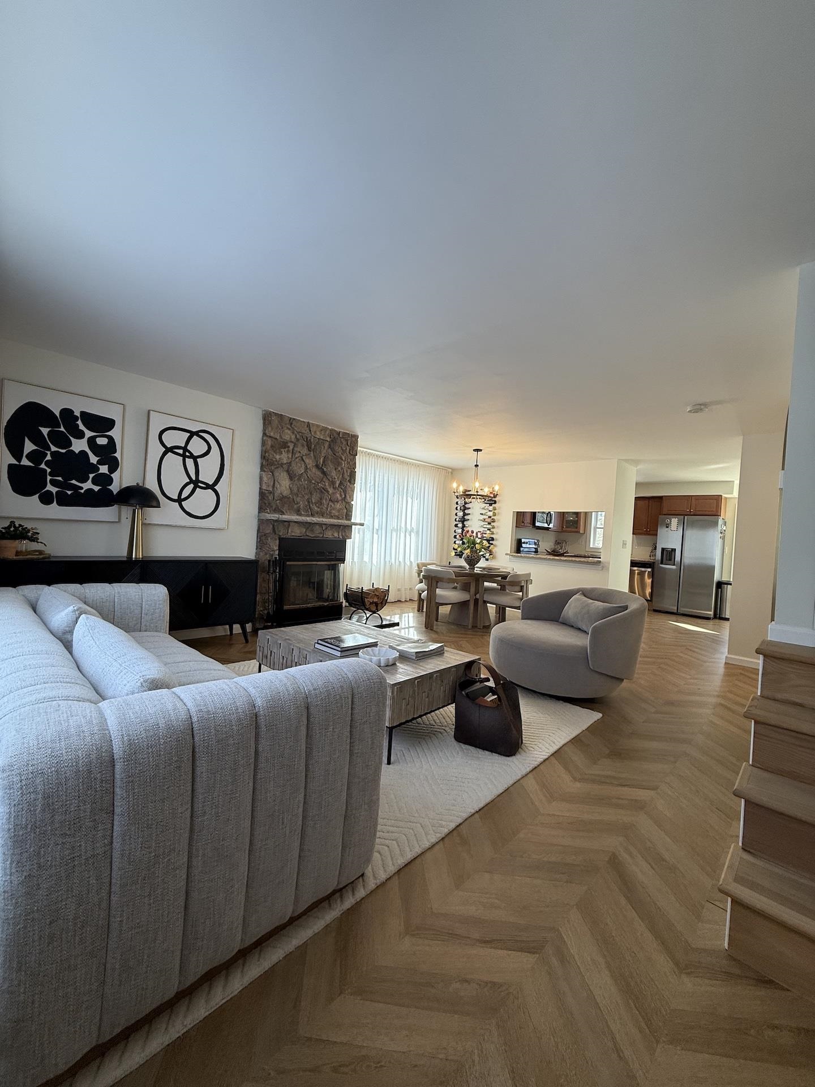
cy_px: 544
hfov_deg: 85.7
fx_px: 439
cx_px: 408
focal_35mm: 14
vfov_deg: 102.1
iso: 80
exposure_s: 1/120
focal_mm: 2.22
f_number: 2.2
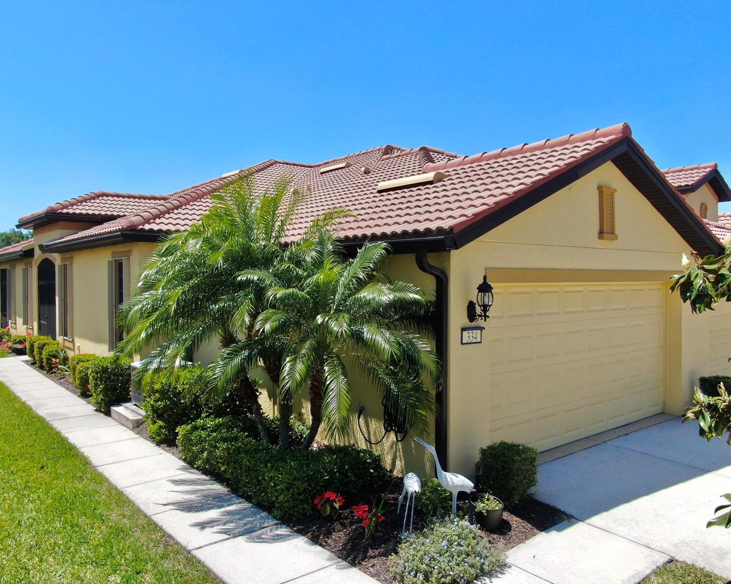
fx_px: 562
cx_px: 333
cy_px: 290
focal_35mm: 26
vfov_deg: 54.9
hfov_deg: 65.9
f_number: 2.8
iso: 110
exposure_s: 1/1000
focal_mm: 4.39
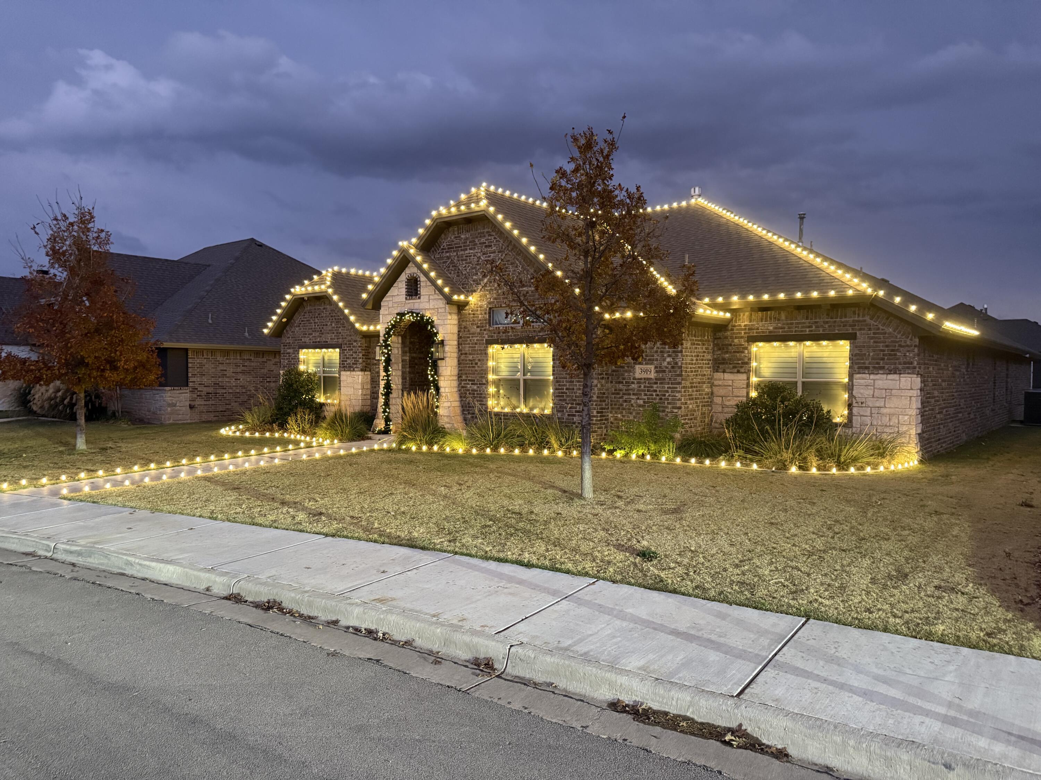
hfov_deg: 71.6
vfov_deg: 56.8
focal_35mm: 24
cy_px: 390
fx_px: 722
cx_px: 520
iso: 800
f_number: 1.78
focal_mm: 6.76
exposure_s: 1/40
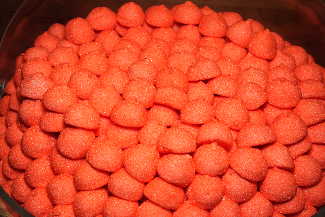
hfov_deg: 40.3
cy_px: 108
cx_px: 162
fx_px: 443
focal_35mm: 49
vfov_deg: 27.5
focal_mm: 49.1
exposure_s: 1/160
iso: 640
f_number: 13
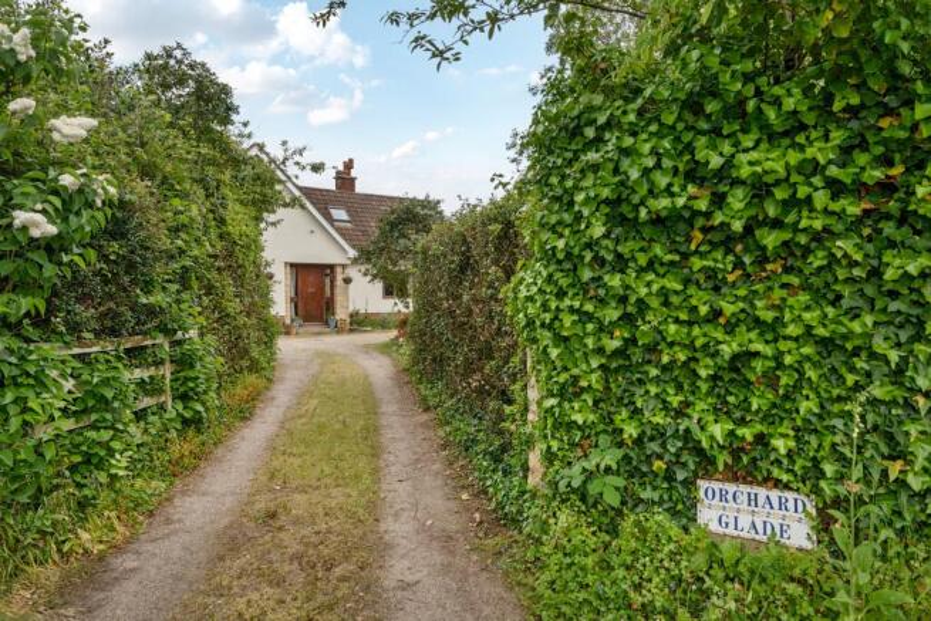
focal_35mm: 21
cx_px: 466
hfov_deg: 81.2
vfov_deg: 59.5
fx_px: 543
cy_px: 310
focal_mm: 14
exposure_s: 1/320
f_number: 8
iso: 400
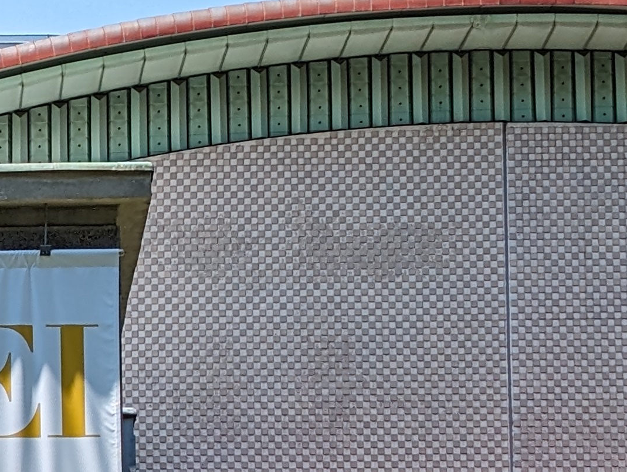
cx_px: -311
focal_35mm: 187
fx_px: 3392
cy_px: 459
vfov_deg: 7.9
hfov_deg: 10.2
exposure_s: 1/686
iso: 20
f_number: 1.68
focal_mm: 6.9
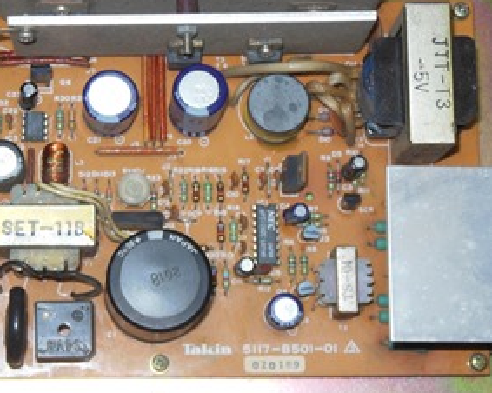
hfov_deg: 18.8
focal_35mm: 102
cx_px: 156
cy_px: 169
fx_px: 1484
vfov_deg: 15.1
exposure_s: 1/60
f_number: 4.3
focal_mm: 11.7
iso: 125
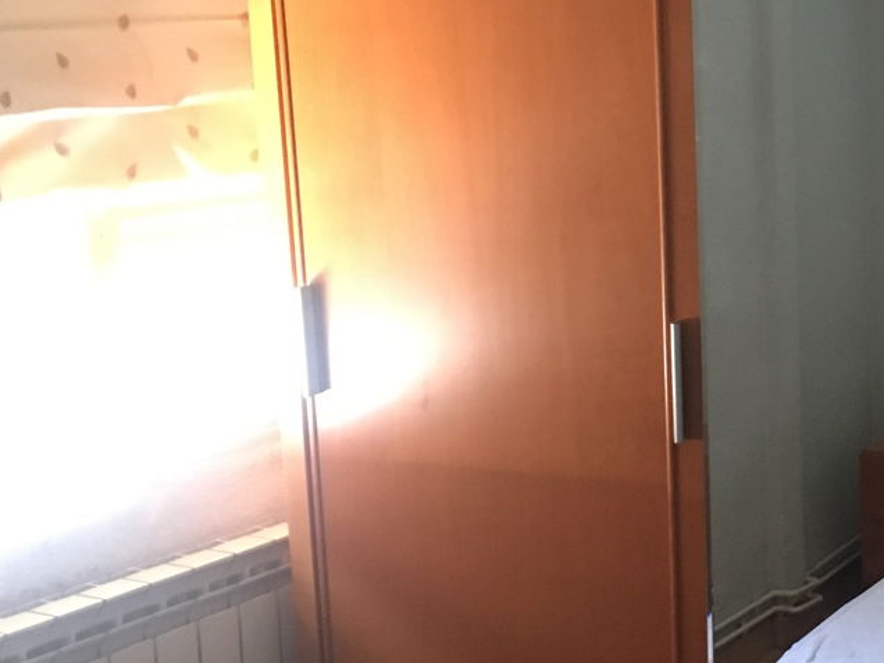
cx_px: 1067
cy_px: 368
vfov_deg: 20.2
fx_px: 1864
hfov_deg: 24.2
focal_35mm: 73
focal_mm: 4.15
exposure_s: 1/20
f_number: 2.2
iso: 200
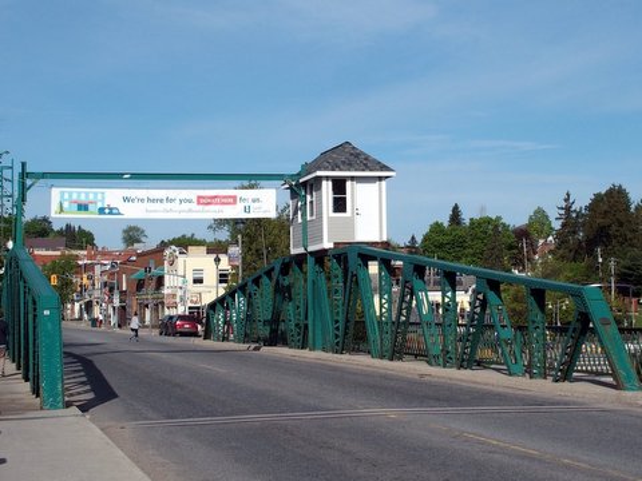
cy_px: 240
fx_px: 1057
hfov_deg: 33.8
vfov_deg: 25.7
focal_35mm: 57
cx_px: 321
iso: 100
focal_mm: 12
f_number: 5.6
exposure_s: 1/800
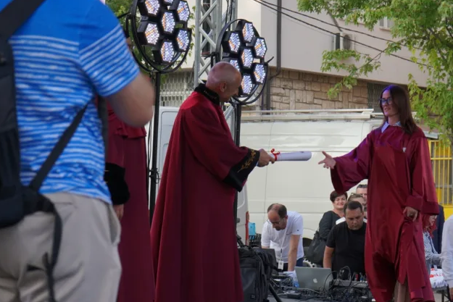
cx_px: 325
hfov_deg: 21.3
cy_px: 139
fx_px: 1196
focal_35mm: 95
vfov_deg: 14.4
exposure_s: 1/160
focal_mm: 58
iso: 200
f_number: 5
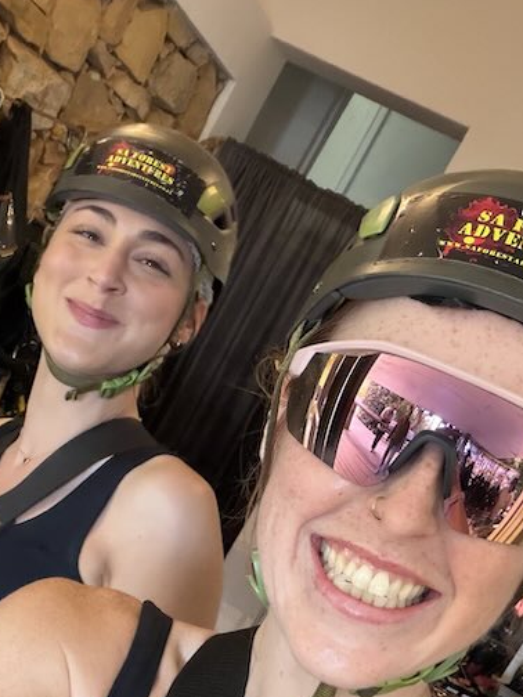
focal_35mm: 45
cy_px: 510
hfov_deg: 32.1
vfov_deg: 41.0
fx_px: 907
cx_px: 217
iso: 200
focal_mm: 2.71
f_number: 1.9
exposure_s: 1/60
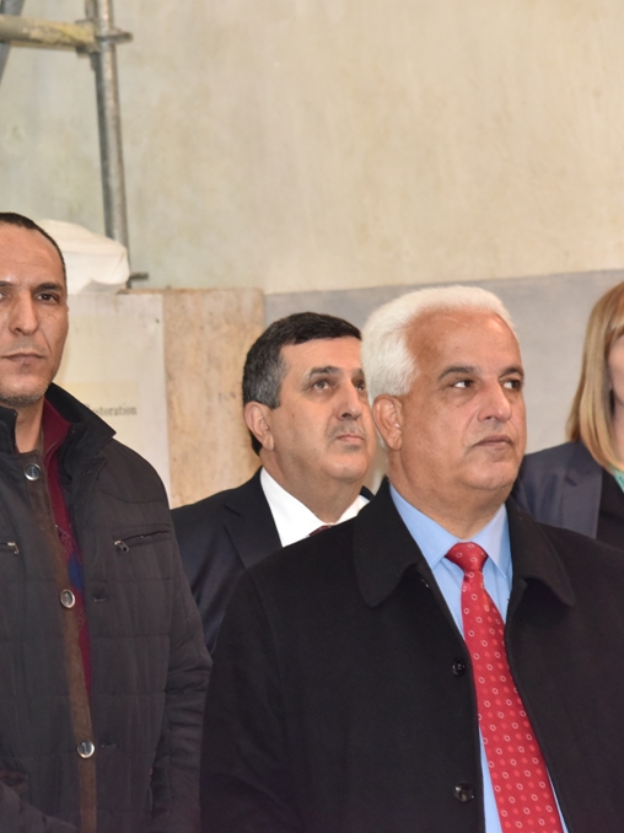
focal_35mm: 138
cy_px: 415
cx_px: 81
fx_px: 3319
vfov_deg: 14.3
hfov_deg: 10.7
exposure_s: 1/80
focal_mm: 95
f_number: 6.3
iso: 2500
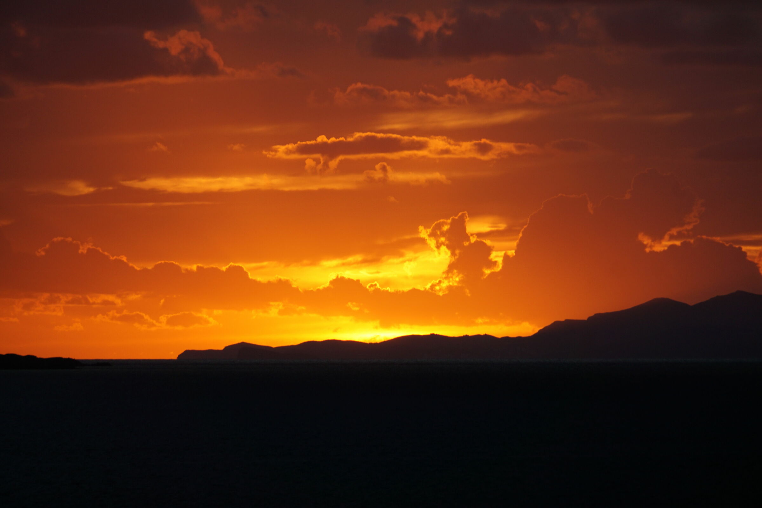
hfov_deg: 5.5
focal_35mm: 375
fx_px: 7937
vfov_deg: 3.7
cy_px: 254
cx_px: 381
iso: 200
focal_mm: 250
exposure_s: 1/400
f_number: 6.3
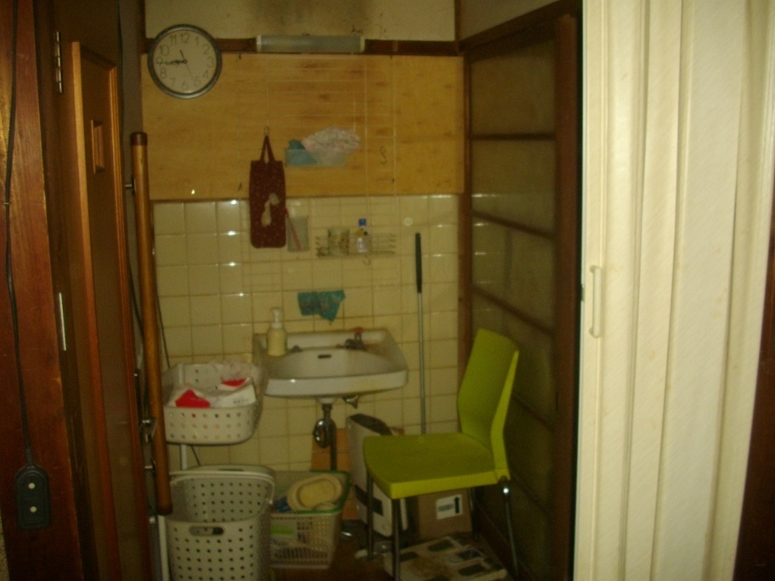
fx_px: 828
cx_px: 388
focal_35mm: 37
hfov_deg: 50.1
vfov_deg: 38.7
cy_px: 290
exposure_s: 1/50
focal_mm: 6.2
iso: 200
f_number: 2.8
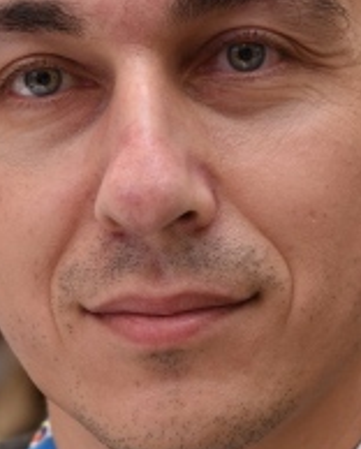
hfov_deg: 7.7
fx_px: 2689
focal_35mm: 202
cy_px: 402
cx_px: 192
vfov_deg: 9.5
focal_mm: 62
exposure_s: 1/100
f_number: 4.8
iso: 800
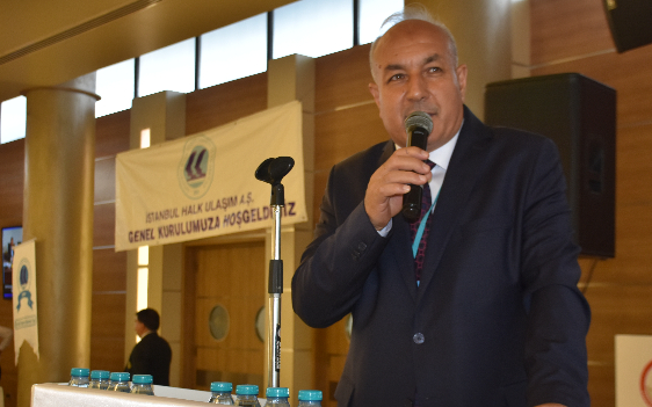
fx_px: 1043
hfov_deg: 34.7
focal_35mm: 59
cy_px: 231
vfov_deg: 22.1
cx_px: 338
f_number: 4
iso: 450
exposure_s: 1/60
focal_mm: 27
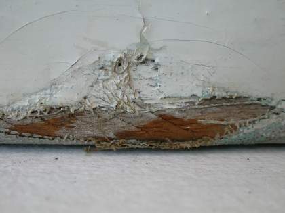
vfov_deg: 27.5
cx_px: 142
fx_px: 436
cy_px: 106
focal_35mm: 53
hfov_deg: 36.2
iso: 100
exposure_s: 1/96.4
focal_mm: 11.1
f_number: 2.9
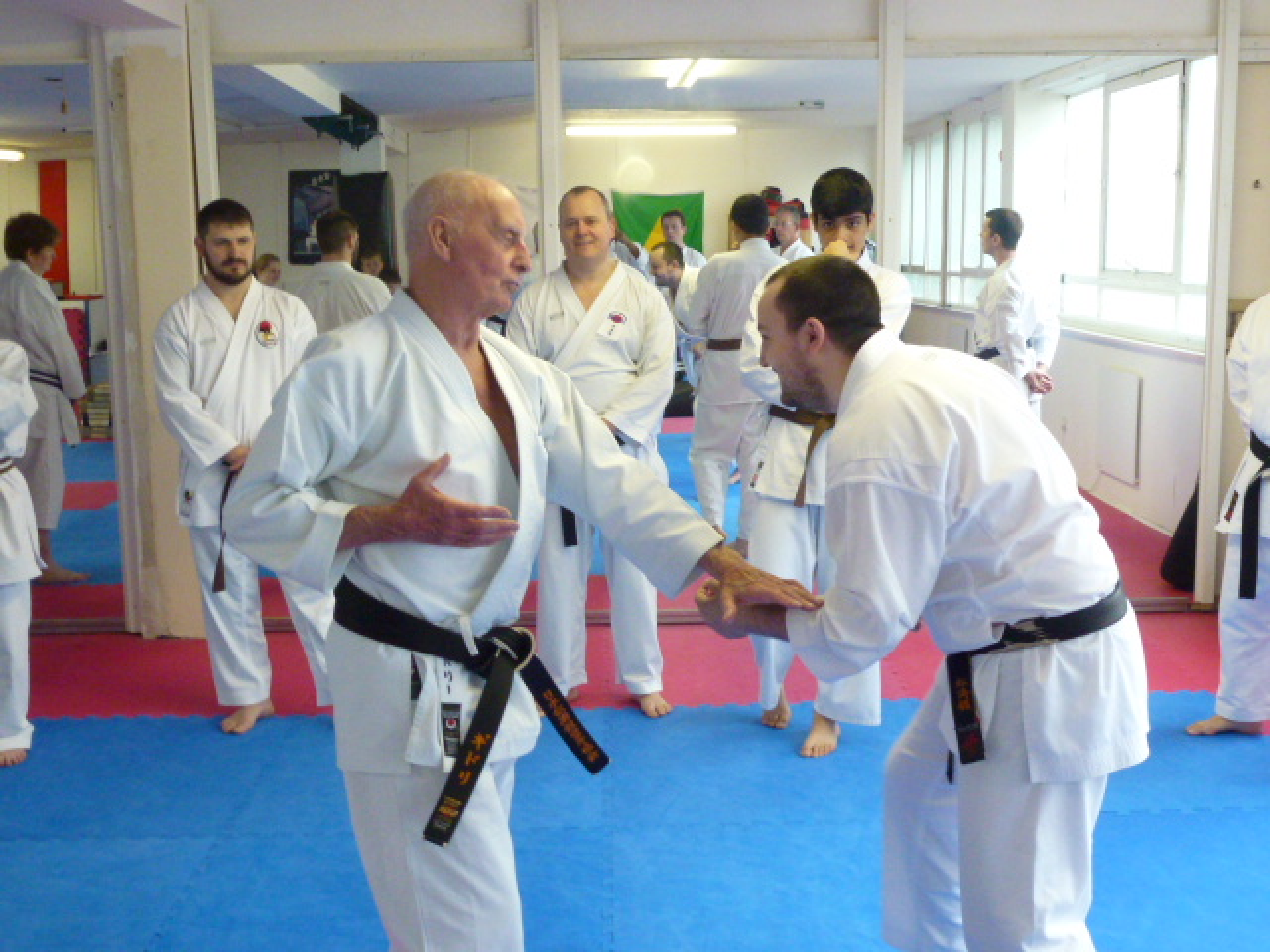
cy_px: 476
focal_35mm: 38
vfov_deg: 37.7
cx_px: 635
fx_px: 1394
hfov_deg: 49.0
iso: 640
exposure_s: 1/160
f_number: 3.8
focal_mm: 6.8
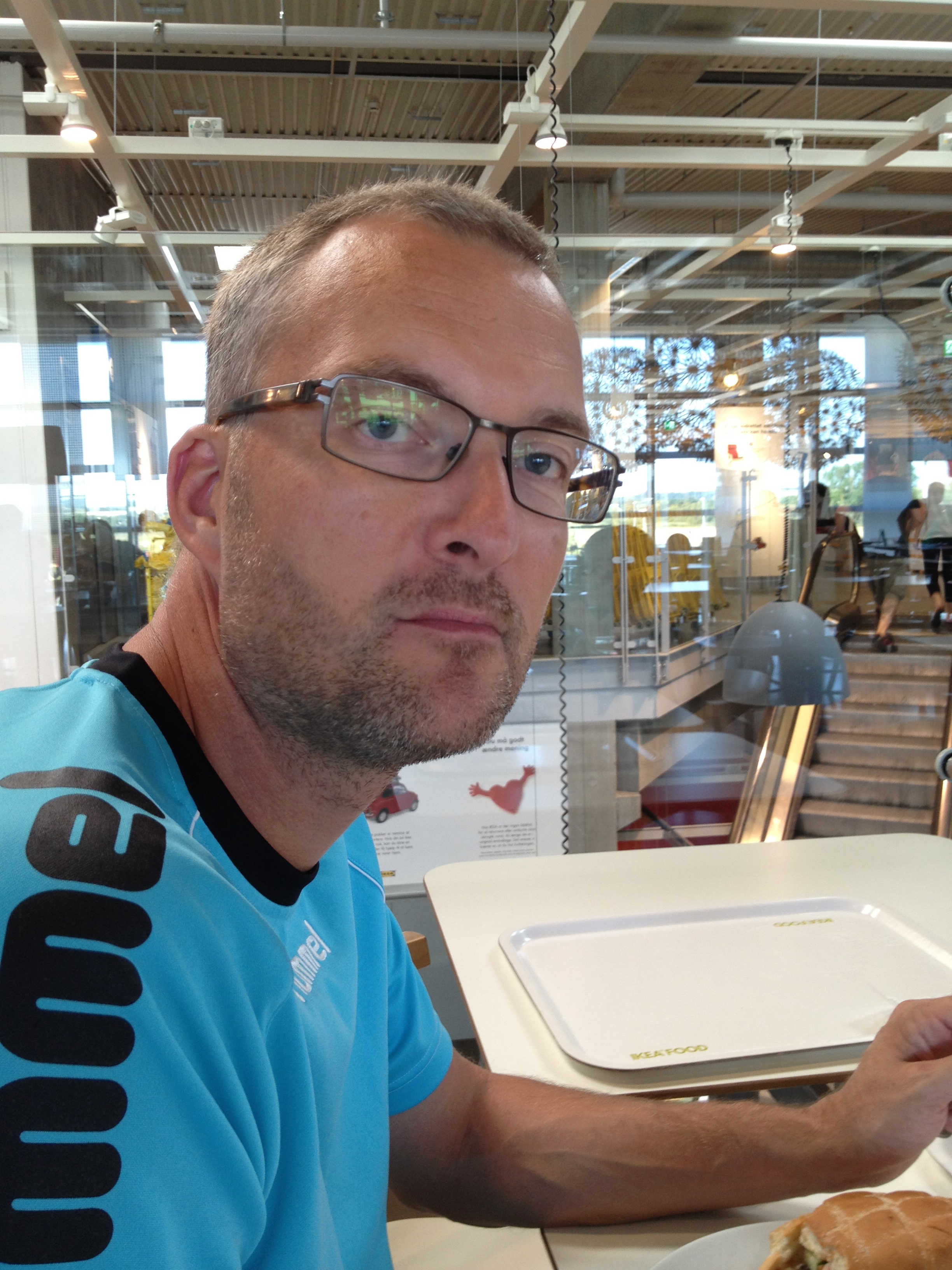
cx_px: 476
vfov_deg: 52.6
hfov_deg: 40.7
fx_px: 1283
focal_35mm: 35
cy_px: 635
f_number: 2.4
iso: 50
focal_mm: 4.28
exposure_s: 1/24
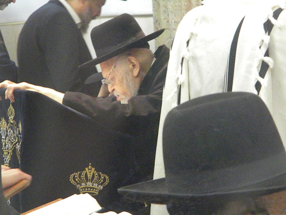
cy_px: 108
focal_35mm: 183
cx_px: 143
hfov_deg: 10.8
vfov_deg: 8.1
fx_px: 1512
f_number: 5.2
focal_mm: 33.1
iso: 2866
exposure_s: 1/62.8
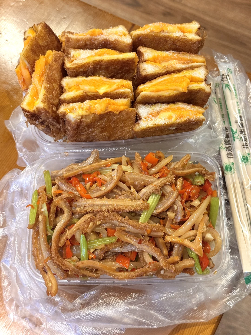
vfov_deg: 39.7
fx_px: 464
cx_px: 126
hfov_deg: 30.3
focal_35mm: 48
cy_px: 168
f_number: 1.78
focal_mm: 6.76
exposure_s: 1/50
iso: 125
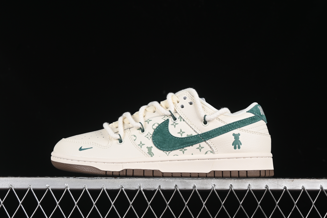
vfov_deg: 18.2
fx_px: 681
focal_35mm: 75
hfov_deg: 27.0
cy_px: 109
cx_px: 164
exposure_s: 1/80
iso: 160
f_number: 8
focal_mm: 50
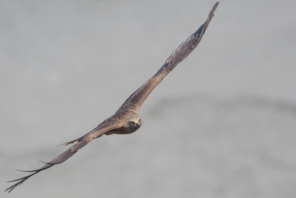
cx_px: 148
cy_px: 99
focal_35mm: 750
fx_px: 6166
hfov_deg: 2.7
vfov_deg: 1.8
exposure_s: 1/2500
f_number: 7.1
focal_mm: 500
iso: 1250
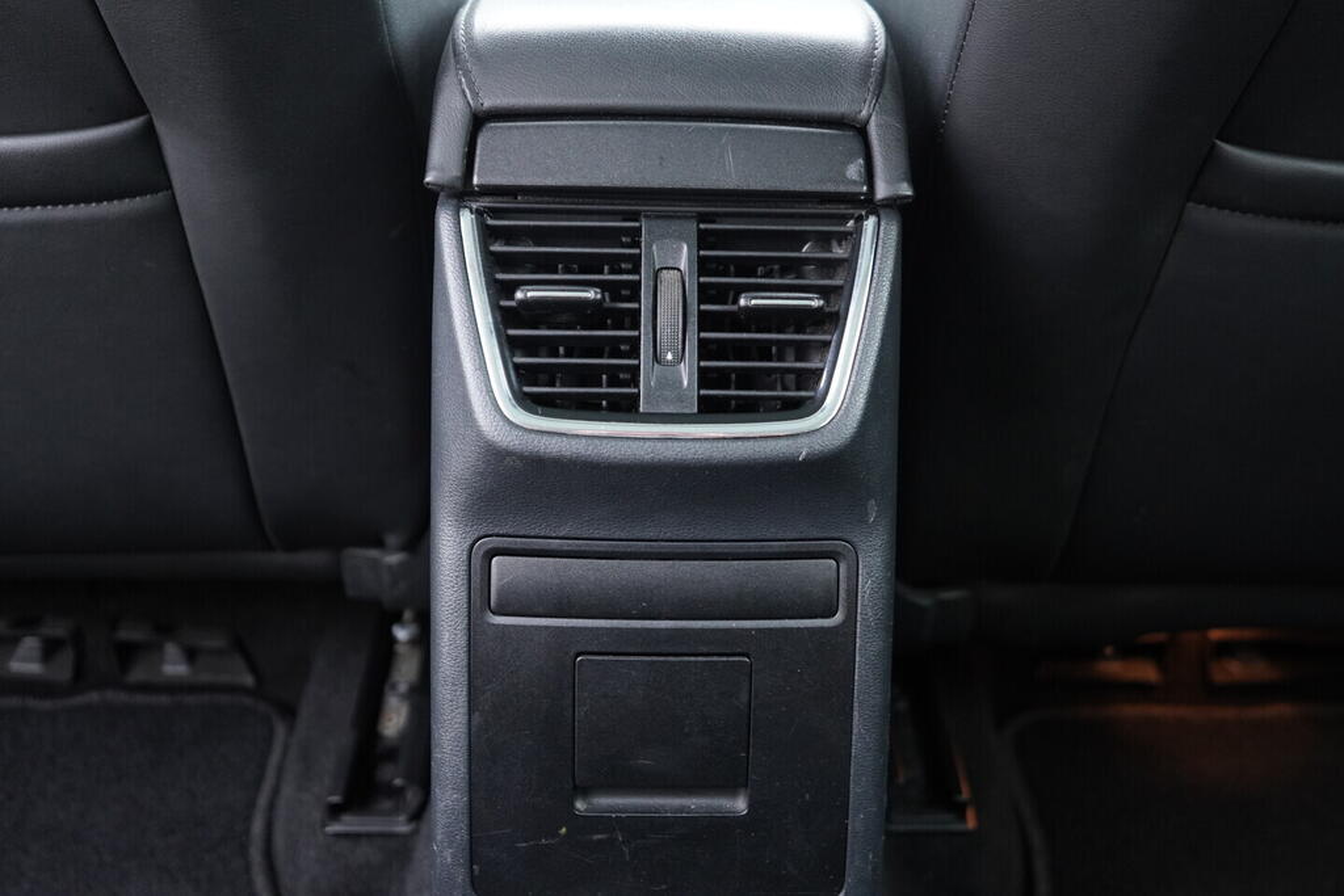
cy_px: 448
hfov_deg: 53.1
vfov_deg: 36.9
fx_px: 1344
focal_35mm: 36
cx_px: 672
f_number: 2.8
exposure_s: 1/40
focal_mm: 24
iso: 1000
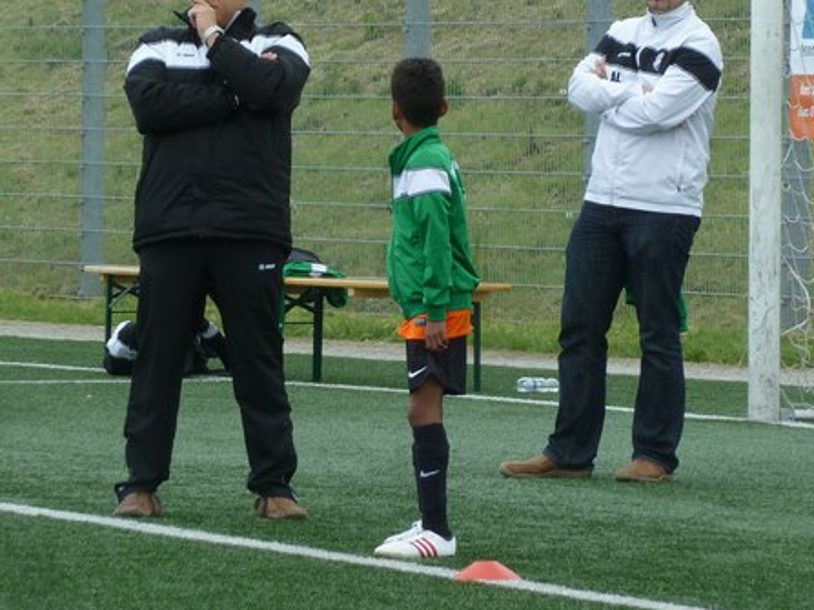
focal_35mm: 470
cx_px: 468
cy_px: 227
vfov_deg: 3.2
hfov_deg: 4.2
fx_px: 11049
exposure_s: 1/160
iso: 80
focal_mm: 49.2
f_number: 4.9
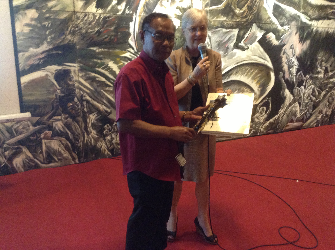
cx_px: 168
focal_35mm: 33
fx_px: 319
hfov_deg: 55.4
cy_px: 125
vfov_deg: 42.8
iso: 250
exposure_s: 1/15
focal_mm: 3.3
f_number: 2.4
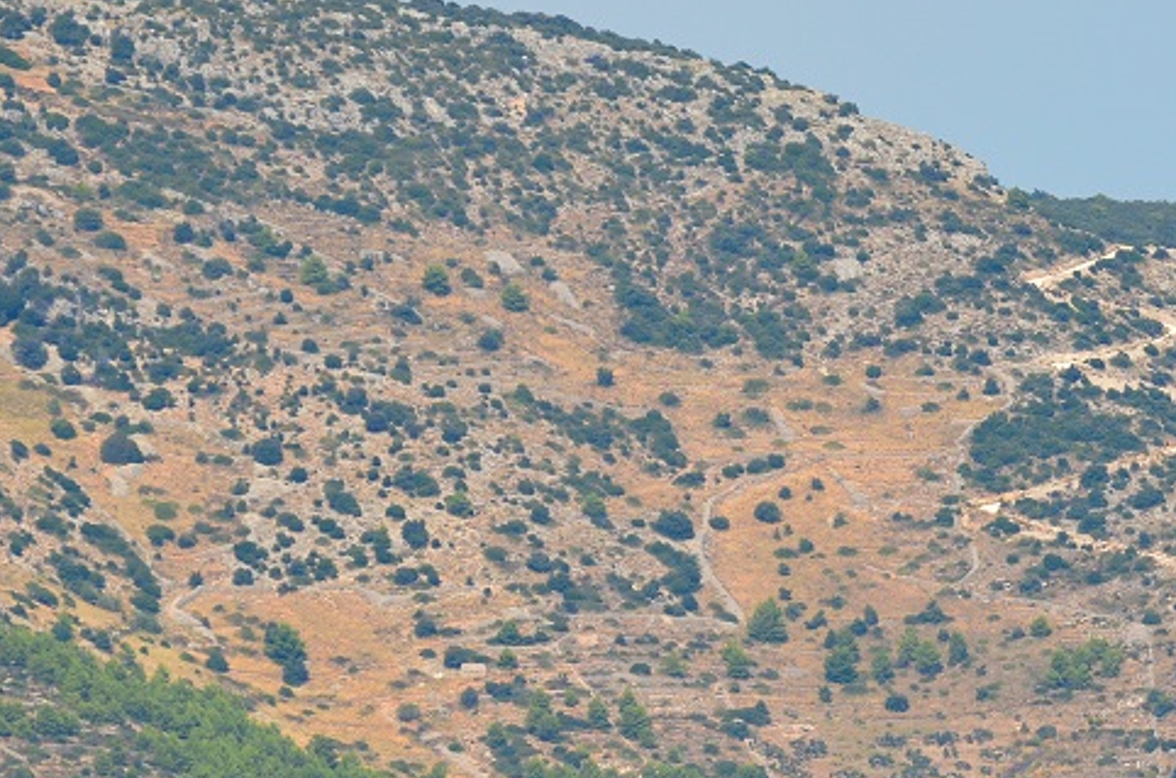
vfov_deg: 2.4
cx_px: 1104
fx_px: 18741
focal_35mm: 575
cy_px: 582
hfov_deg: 3.6
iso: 400
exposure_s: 1/2000
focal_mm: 185
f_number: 5.6
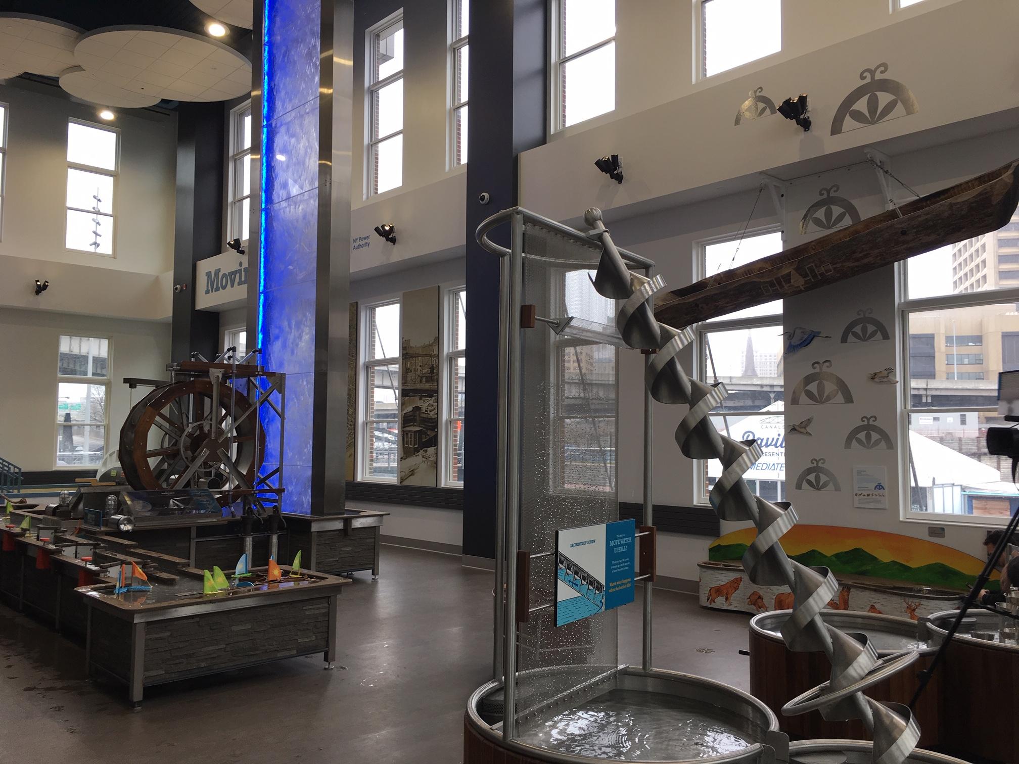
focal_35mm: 29
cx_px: 510
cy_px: 382
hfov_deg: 61.7
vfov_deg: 48.2
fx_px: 854
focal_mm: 4.15
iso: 25
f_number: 2.2
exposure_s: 1/141
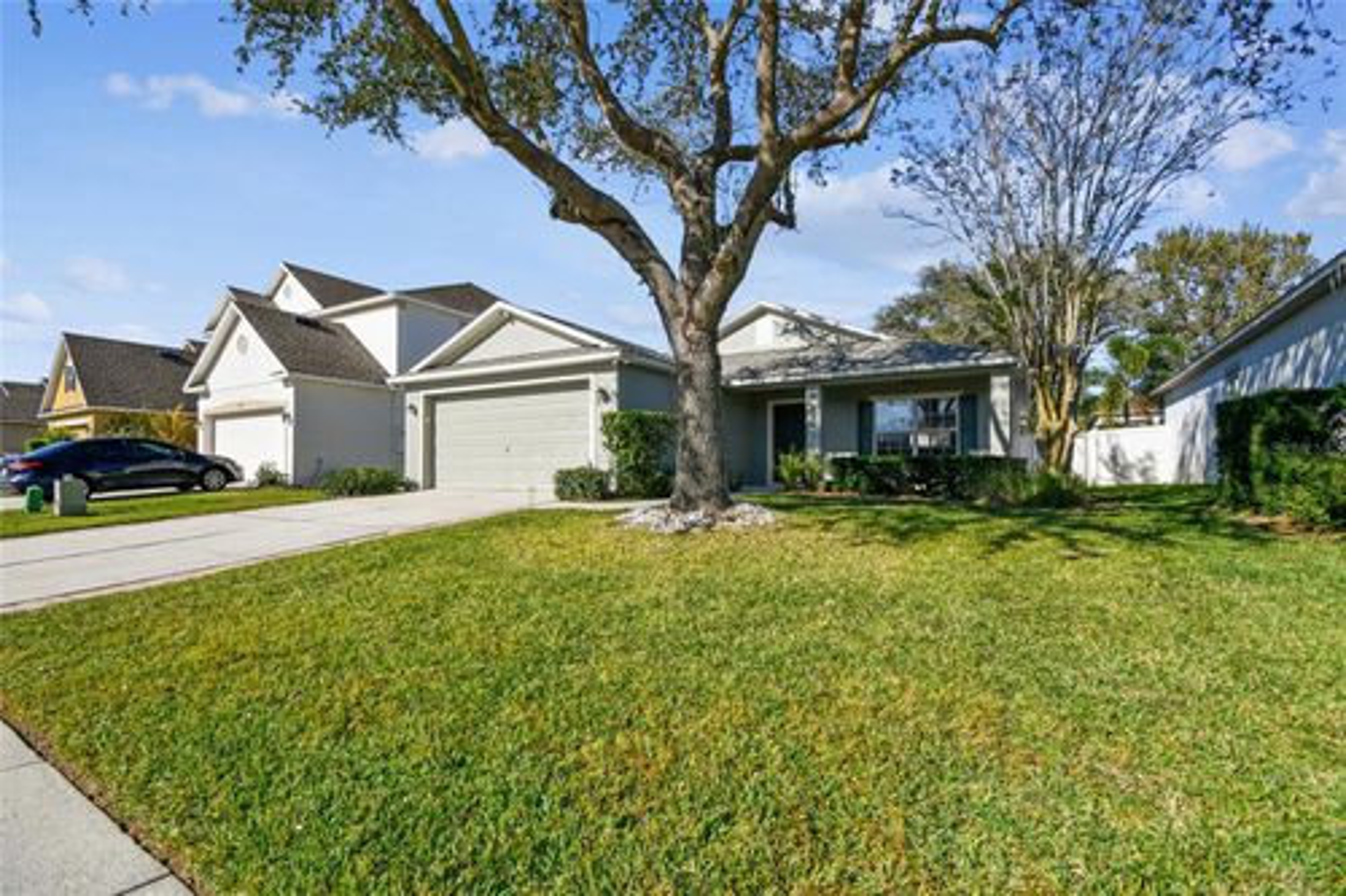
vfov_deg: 77.3
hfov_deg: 100.4
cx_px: 673
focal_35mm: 15
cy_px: 448
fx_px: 561
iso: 100
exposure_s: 1/640
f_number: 6.3
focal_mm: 10
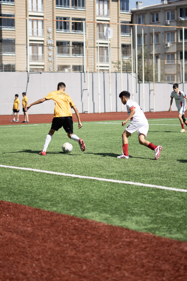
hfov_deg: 18.2
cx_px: 94
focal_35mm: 75
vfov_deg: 27.0
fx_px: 584
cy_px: 140
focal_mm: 50
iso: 250
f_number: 1.8
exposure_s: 1/8000
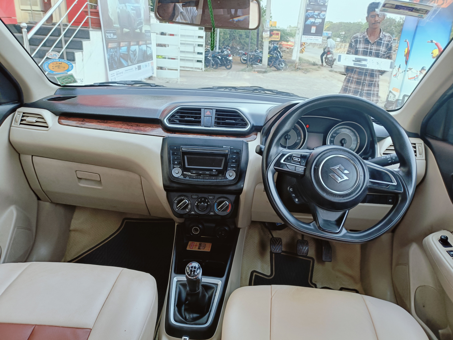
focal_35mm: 25
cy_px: 170
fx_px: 327
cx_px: 226
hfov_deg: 69.4
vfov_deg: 54.9
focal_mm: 4.7
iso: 627
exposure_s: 1/50
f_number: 1.7
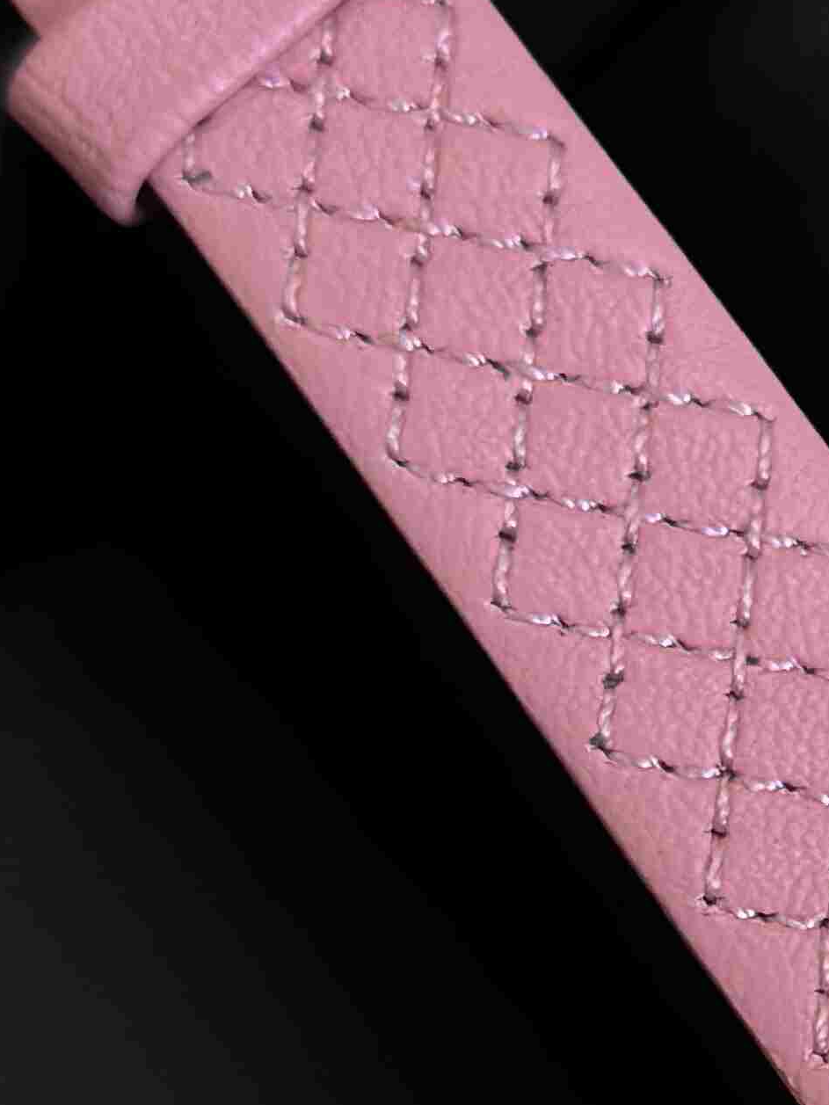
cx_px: 1285
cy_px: 1273
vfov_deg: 12.6
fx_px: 4917
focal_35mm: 154
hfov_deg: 9.3
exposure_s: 1/121
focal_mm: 6.86
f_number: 1.78
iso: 100
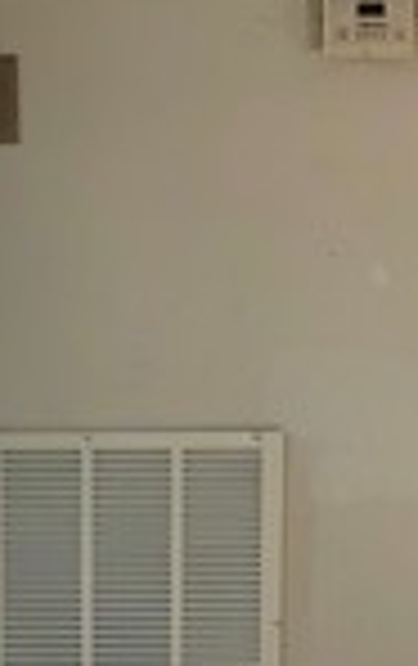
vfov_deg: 17.0
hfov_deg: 10.2
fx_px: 2161
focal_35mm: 119
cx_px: -409
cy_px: -32
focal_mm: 4.25
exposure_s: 1/238
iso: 25
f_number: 1.8
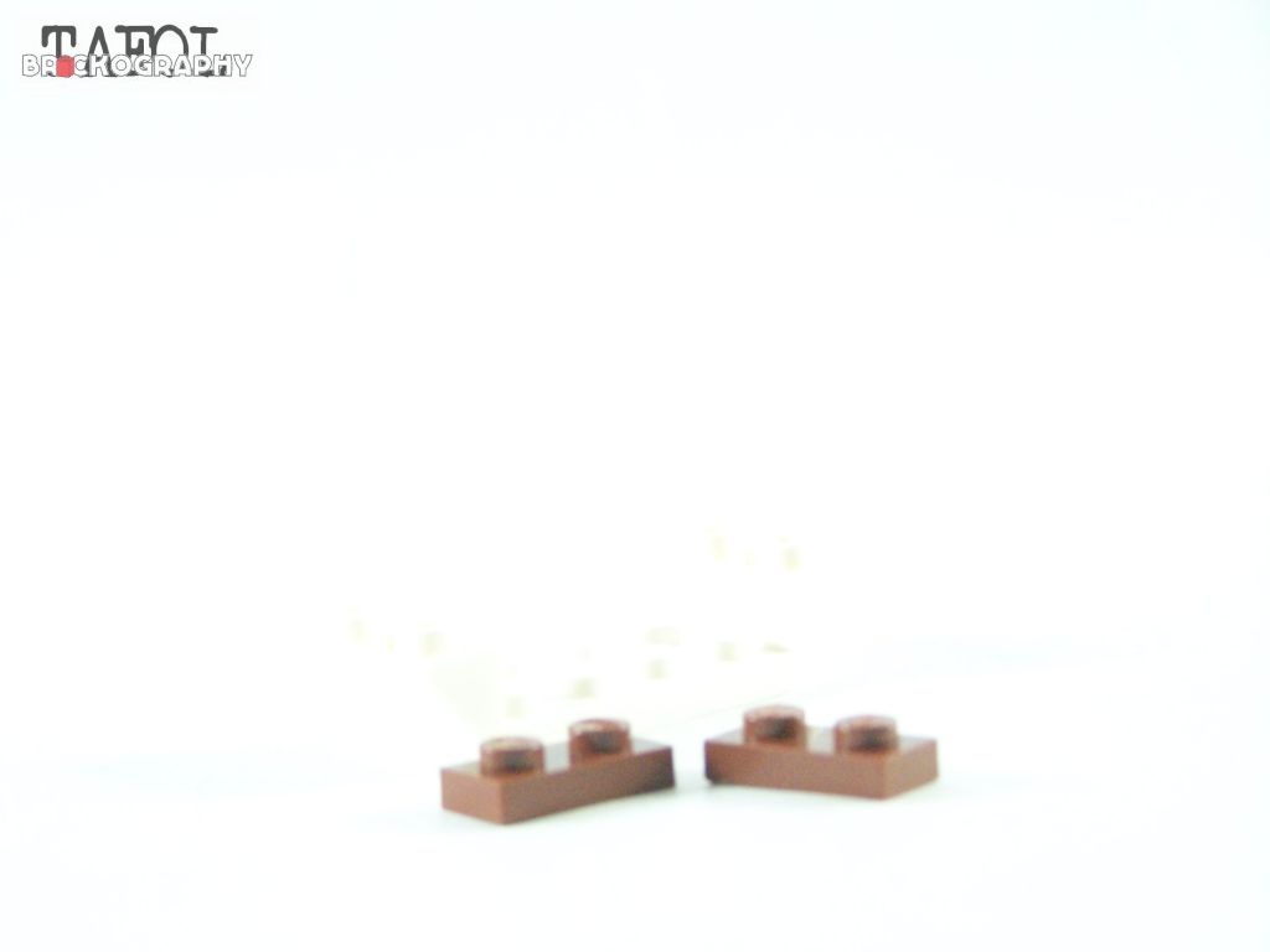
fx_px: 4293
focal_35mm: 117
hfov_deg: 16.8
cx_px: 635
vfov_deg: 12.7
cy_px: 476
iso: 400
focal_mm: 19.4
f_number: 3.2
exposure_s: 1/60
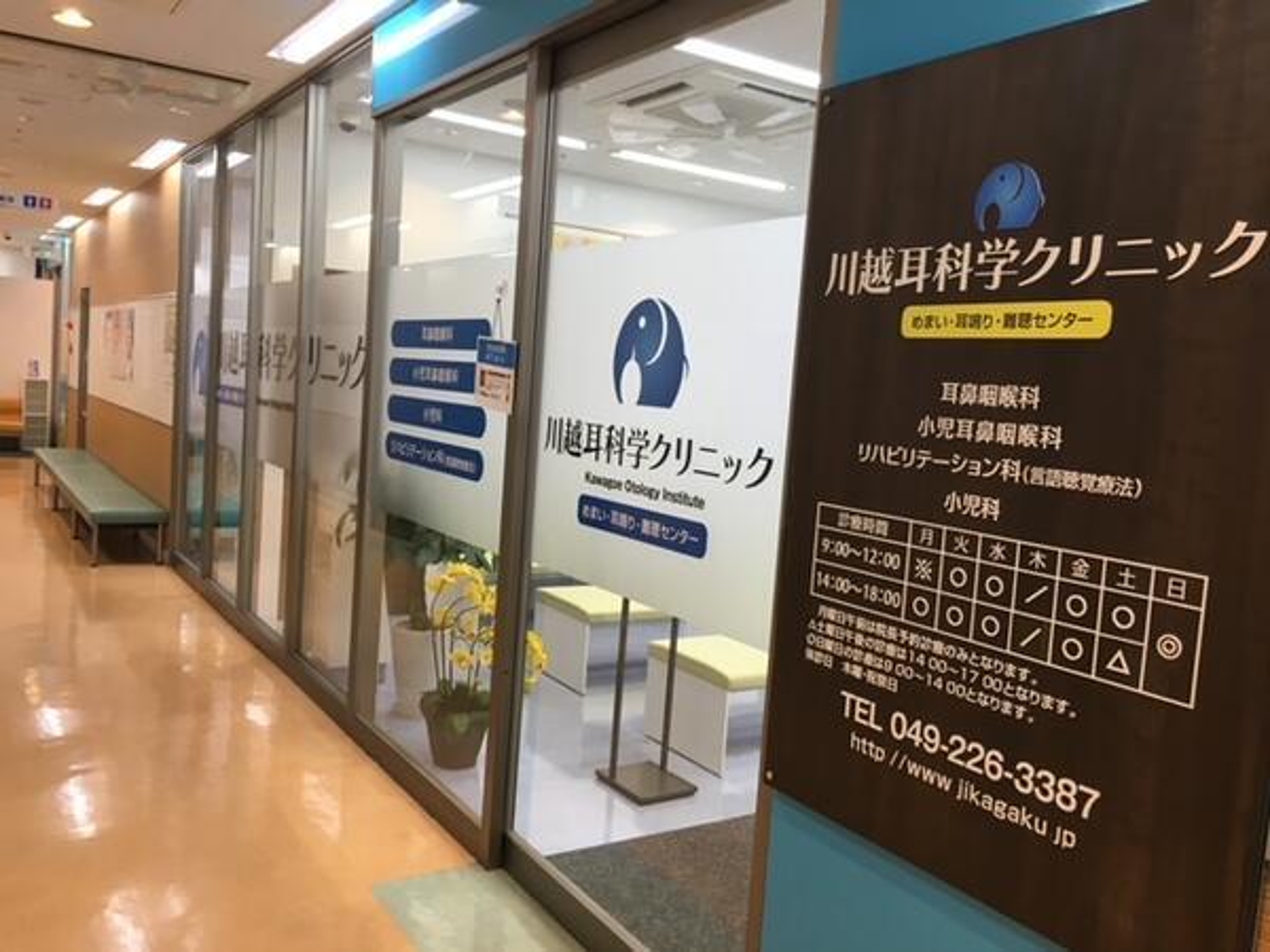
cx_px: 635
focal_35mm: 29
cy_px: 476
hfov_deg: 61.7
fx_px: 1064
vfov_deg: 48.2
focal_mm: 4.15
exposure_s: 1/33
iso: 32
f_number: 2.2
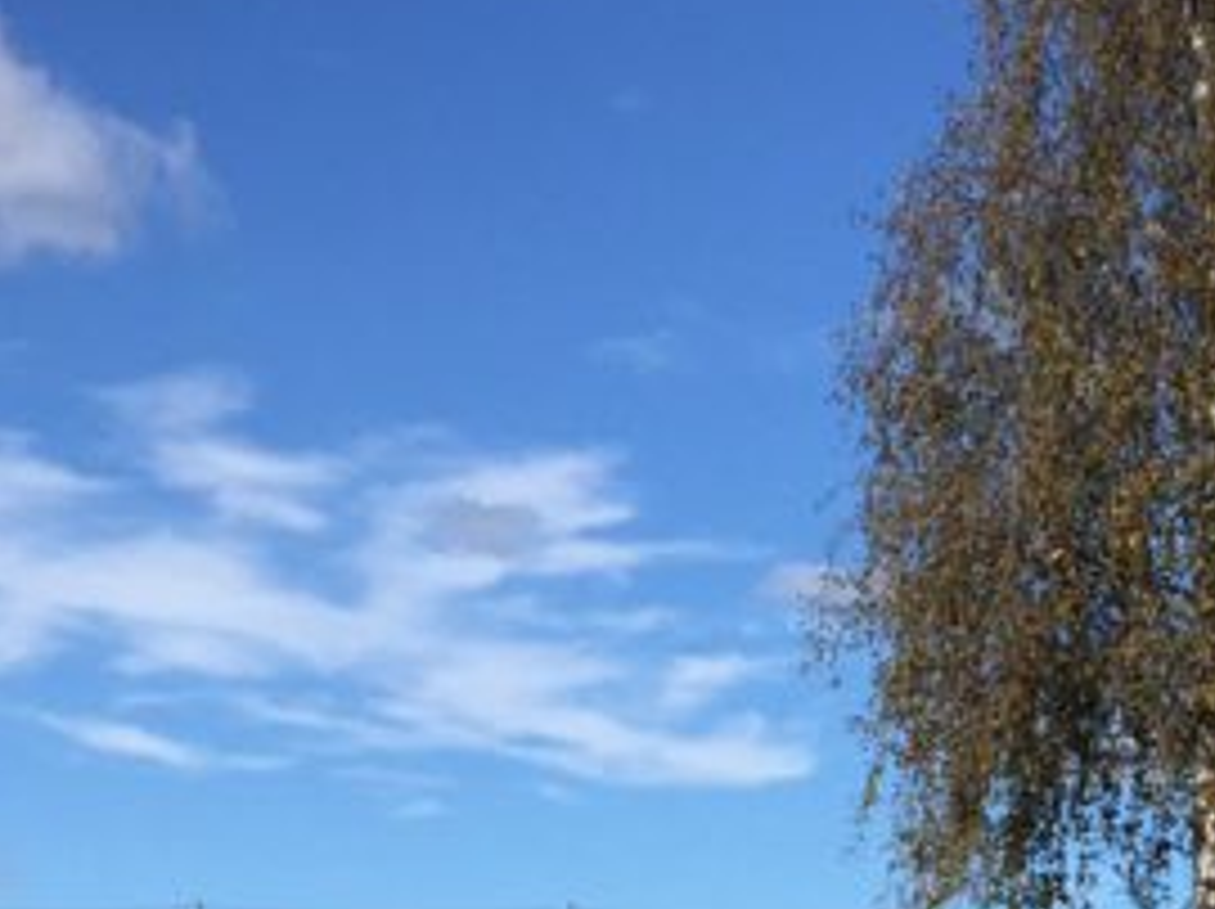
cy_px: 1598
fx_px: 3858
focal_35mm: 110
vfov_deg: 12.4
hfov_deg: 17.3
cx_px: 1359
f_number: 2.2
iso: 32
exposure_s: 1/2198
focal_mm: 4.15
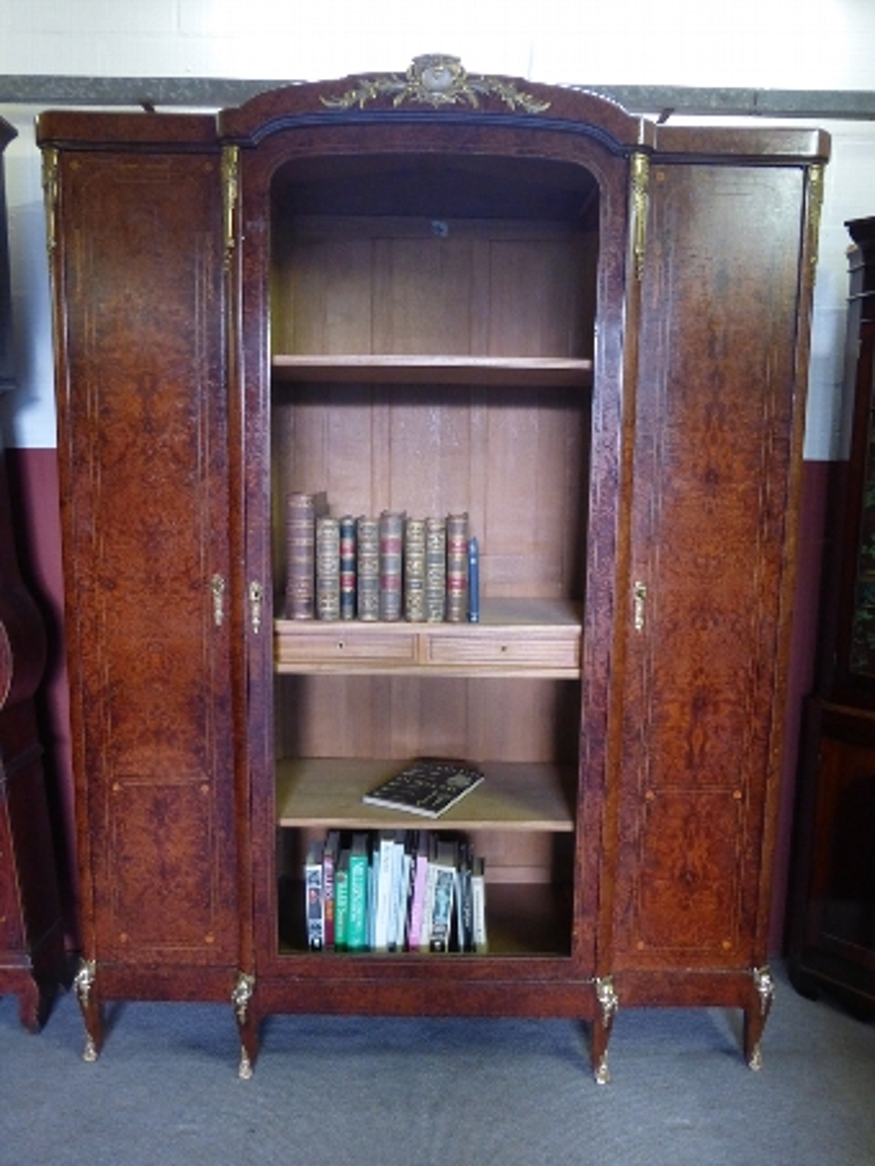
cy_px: 583
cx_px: 438
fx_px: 842
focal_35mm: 25
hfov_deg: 54.9
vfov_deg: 69.4
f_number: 3.3
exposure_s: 1/13
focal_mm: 4.3
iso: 400
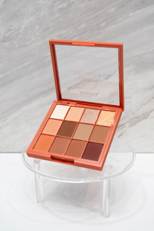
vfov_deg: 42.7
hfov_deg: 29.2
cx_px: 77
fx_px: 295
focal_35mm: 46
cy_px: 116
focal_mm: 46
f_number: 7.1
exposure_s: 1/250
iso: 400
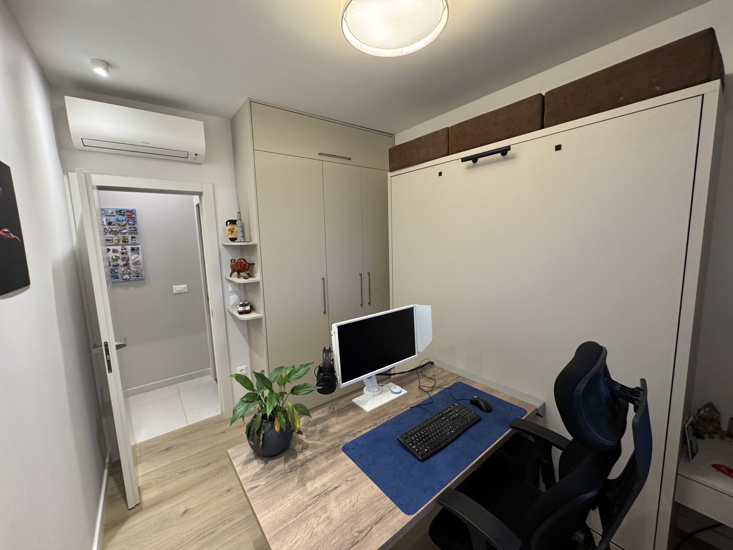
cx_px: 366
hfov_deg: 102.1
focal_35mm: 14
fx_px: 296
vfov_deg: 85.7
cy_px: 275
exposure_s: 1/50
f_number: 2.2
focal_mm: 2.22
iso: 250
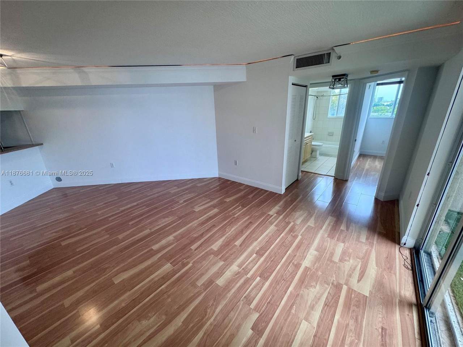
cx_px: 232
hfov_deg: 102.1
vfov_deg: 85.7
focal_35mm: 14
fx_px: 187
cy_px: 174
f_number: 2.2
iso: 125
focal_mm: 2.22
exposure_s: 1/120
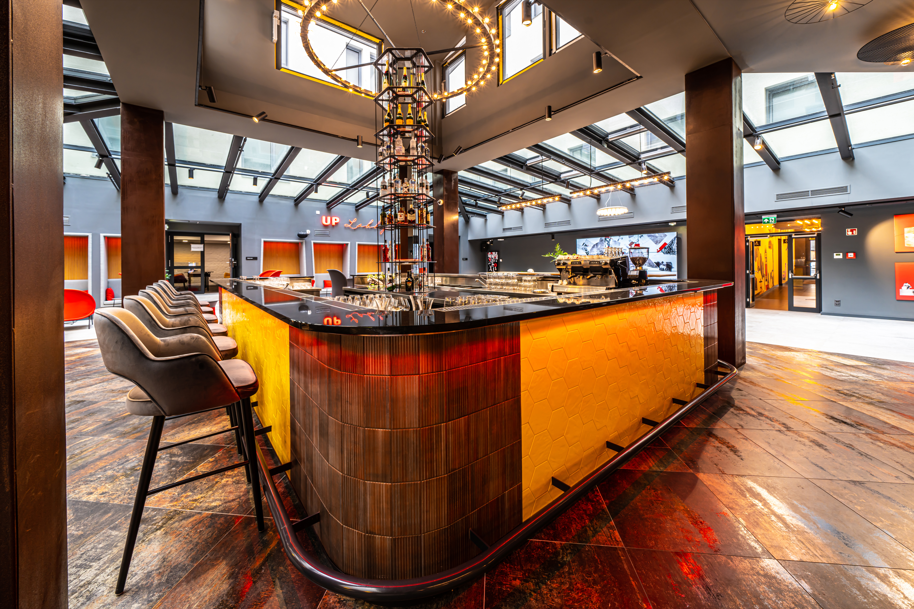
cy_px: 304
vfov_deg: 90.0
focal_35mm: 12
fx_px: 305
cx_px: 457
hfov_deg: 112.6
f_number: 8
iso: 100
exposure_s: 1/4
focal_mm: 12
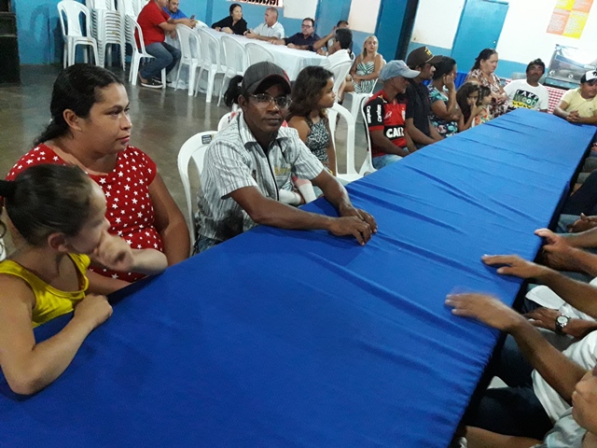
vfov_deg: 49.7
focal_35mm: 28
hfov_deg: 63.4
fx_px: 483
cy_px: 224
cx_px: 298
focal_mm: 3.7
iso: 800
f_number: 1.9
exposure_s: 1/15
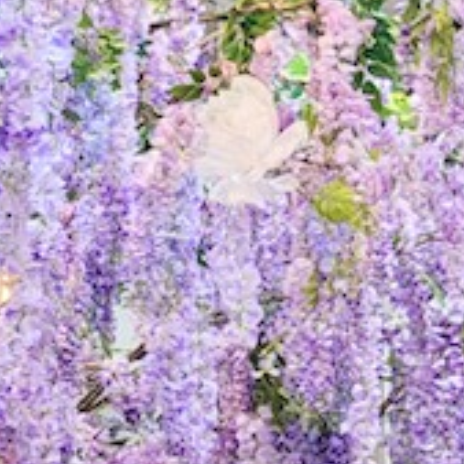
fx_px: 1911
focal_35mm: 126
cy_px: 172
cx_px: 898
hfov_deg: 12.4
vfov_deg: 13.8
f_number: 1.85
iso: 40
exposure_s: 1/139
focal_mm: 6.81
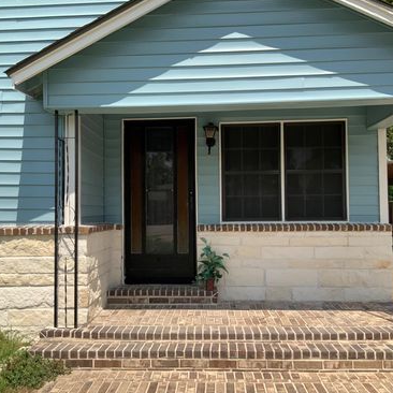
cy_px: 199
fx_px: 450
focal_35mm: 35
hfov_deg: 47.2
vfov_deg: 47.2
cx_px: 189
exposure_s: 1/2227
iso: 16
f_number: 1.8
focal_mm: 3
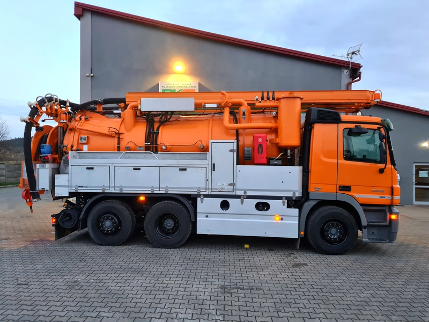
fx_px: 322
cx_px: 214
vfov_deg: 53.1
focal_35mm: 26
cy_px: 161
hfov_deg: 67.3
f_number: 1.8
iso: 200
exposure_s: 1/50
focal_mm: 5.4
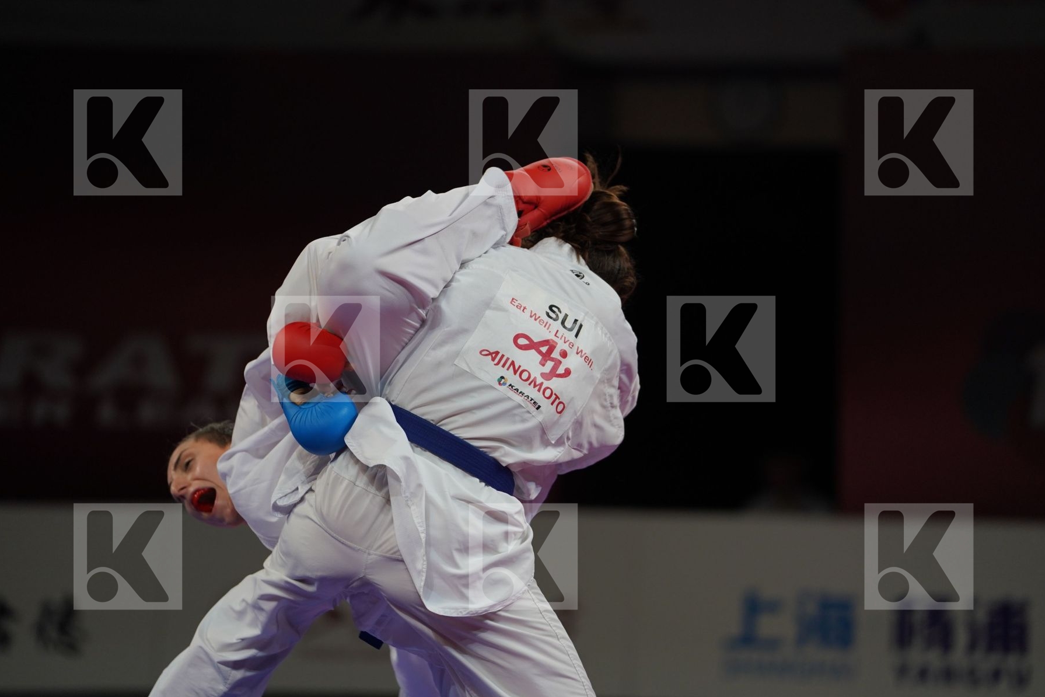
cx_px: 523
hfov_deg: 10.3
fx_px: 5776
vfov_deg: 6.9
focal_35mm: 199
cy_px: 349
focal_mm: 198
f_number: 2.8
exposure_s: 1/1000
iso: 800
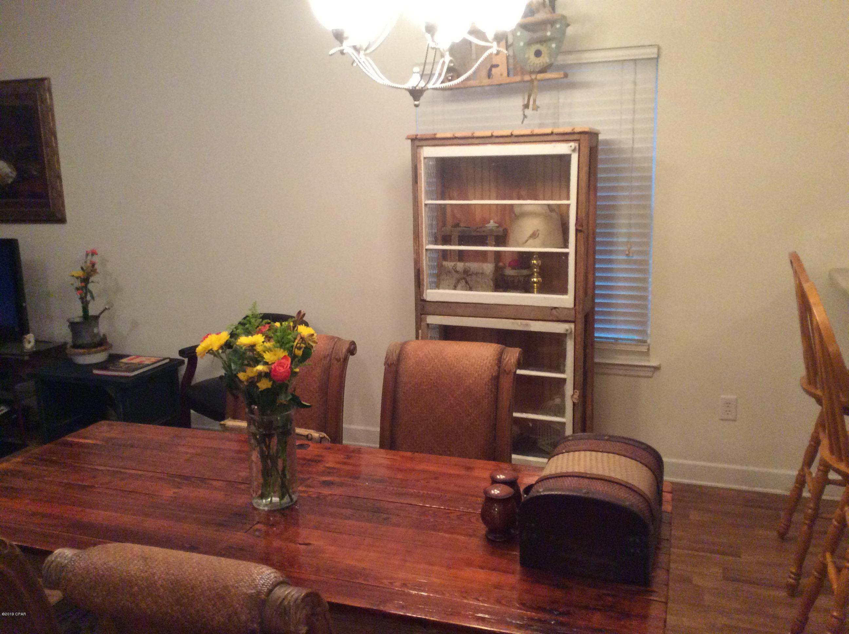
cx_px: 424
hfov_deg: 56.9
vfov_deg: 44.1
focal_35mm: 32
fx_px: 784
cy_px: 317
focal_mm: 3.3
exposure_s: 1/24
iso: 320
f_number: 2.4
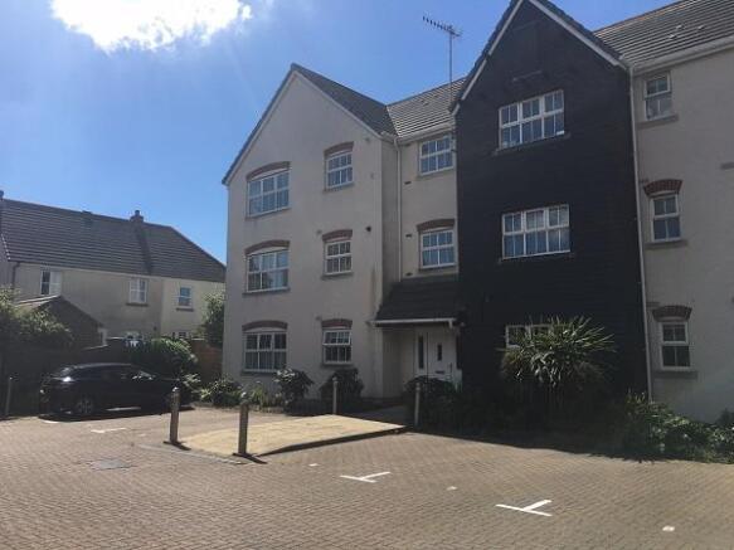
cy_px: 275
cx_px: 367
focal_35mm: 29
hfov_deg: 61.7
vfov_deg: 48.2
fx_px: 615
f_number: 2.2
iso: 25
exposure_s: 1/2024
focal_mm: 4.15
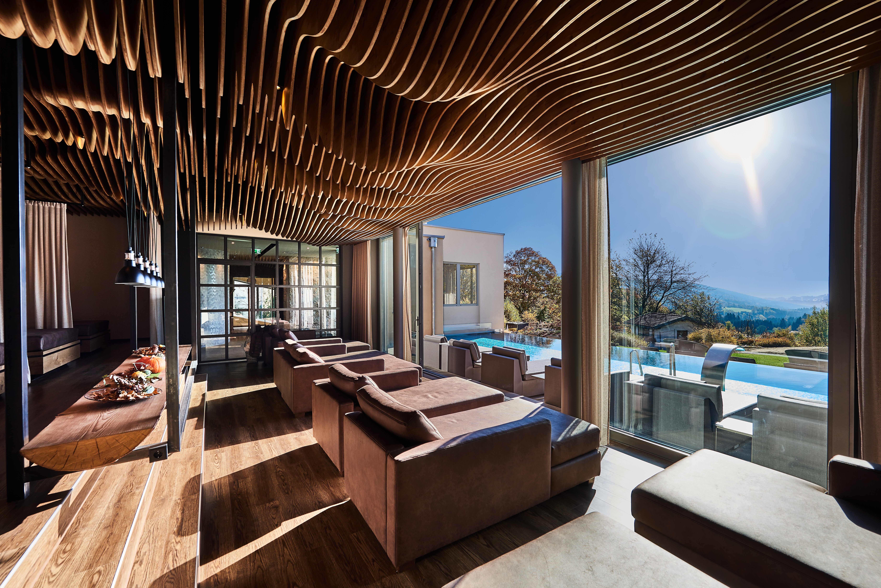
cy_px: 294
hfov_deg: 104.2
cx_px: 440
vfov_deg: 81.2
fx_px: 343
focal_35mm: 14
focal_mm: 14
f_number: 7.1
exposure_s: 1/40
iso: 64
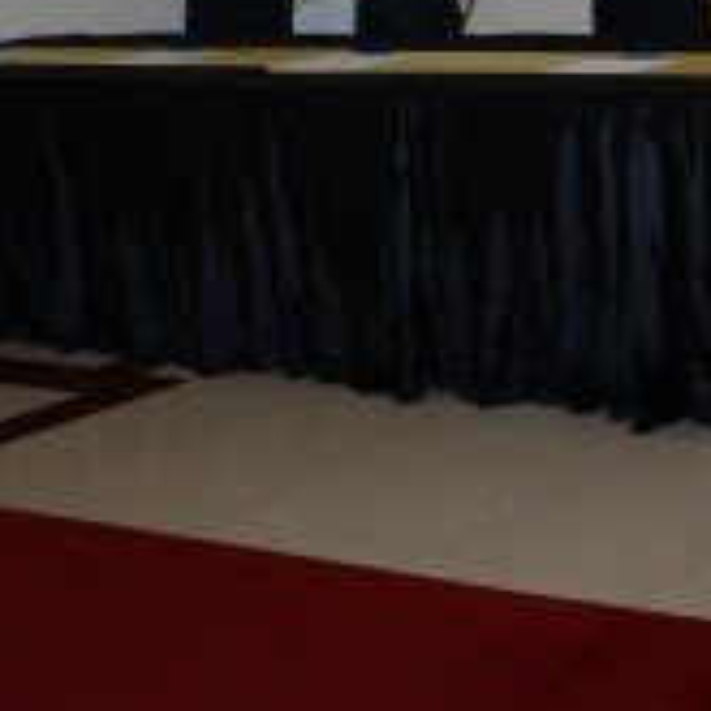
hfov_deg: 16.3
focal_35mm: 99
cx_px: 1010
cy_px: 39
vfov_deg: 17.3
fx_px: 2301
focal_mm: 32
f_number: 6.3
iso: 800
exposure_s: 1/125
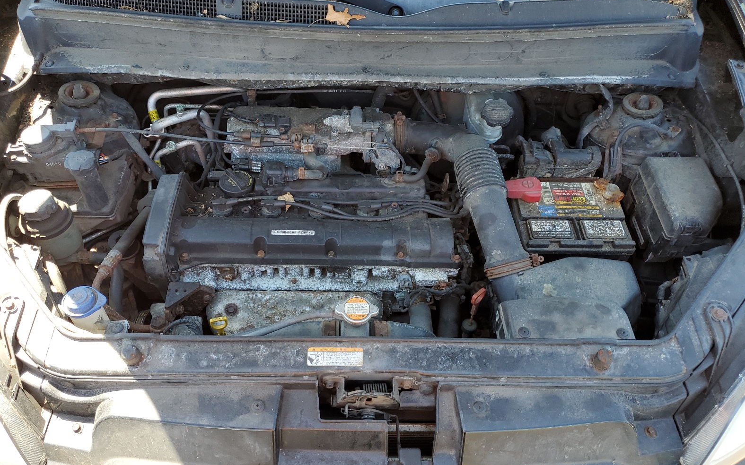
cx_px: 371
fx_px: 568
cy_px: 254
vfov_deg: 44.5
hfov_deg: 66.5
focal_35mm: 28
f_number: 1.5
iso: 50
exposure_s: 1/256
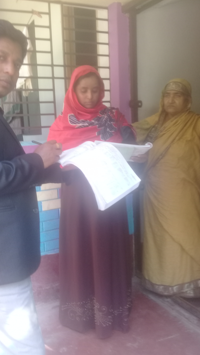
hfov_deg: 34.6
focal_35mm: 34
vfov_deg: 58.0
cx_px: 92
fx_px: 320
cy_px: 177
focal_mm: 3.3
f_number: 2.2
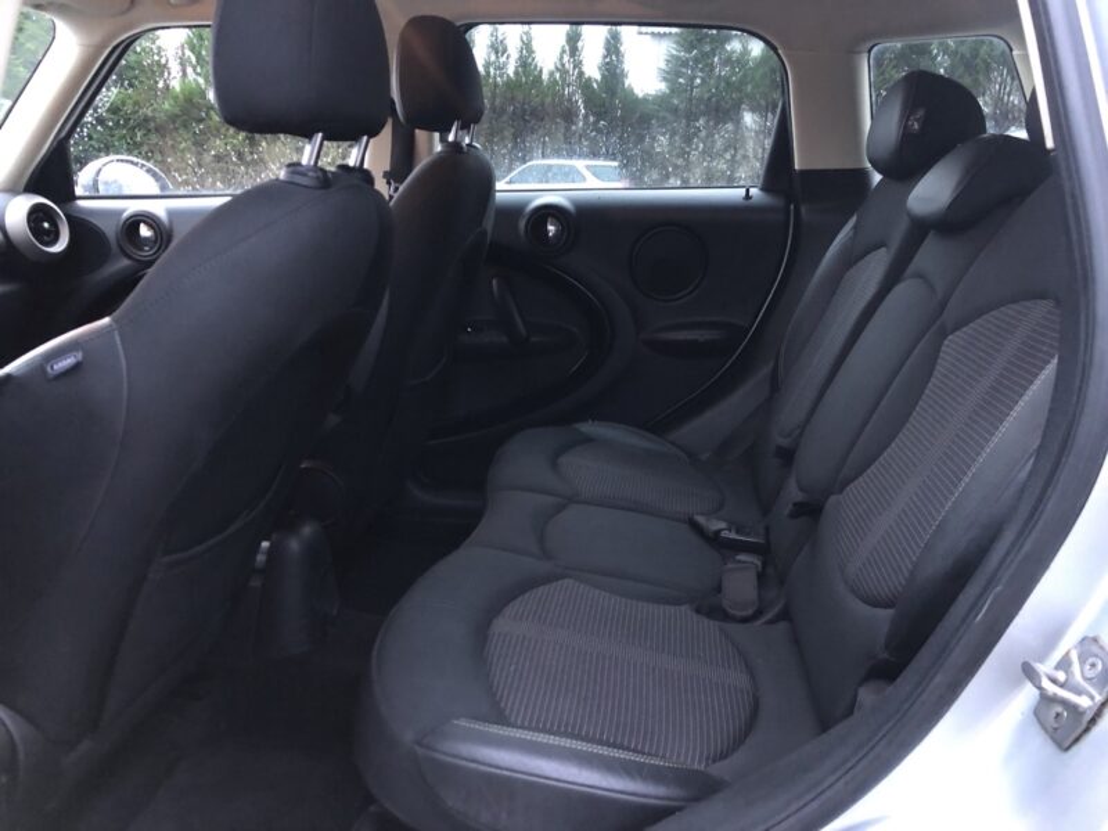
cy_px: 416
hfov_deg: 63.4
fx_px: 896
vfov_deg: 49.7
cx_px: 554
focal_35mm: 28
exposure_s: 1/6
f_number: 1.8
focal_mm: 4
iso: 100
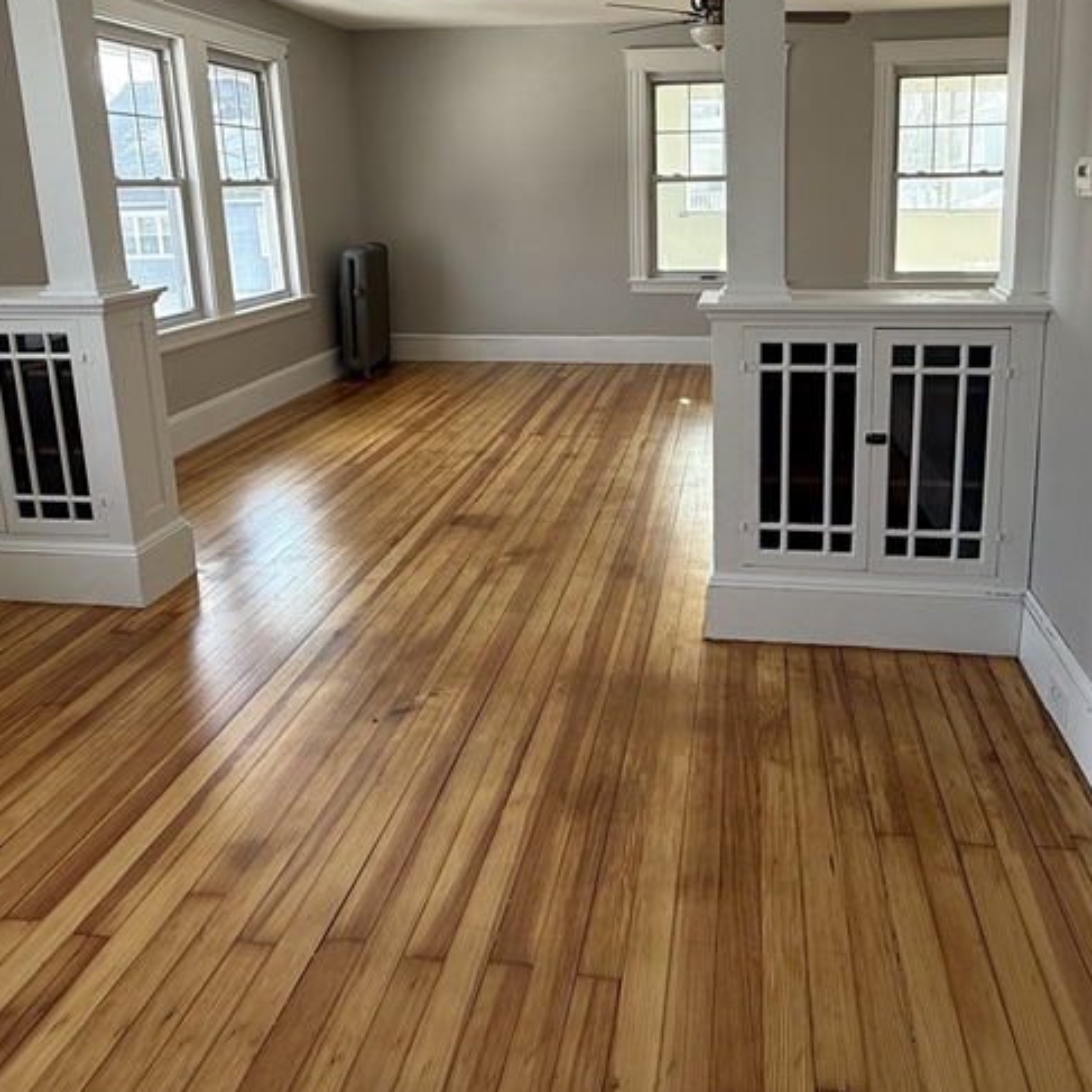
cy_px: 361
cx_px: 630
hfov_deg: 60.6
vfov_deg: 59.5
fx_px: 928
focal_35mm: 26
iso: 64
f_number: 2.2
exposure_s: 1/133
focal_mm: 2.22
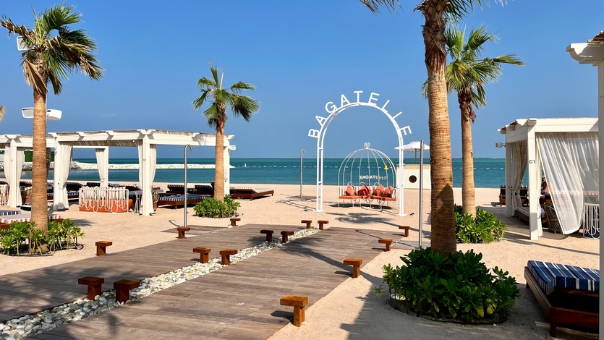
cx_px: 307
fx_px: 465
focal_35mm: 29
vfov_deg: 40.1
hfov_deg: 66.1
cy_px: 144
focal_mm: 5.1
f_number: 1.6
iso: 50
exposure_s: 1/6173
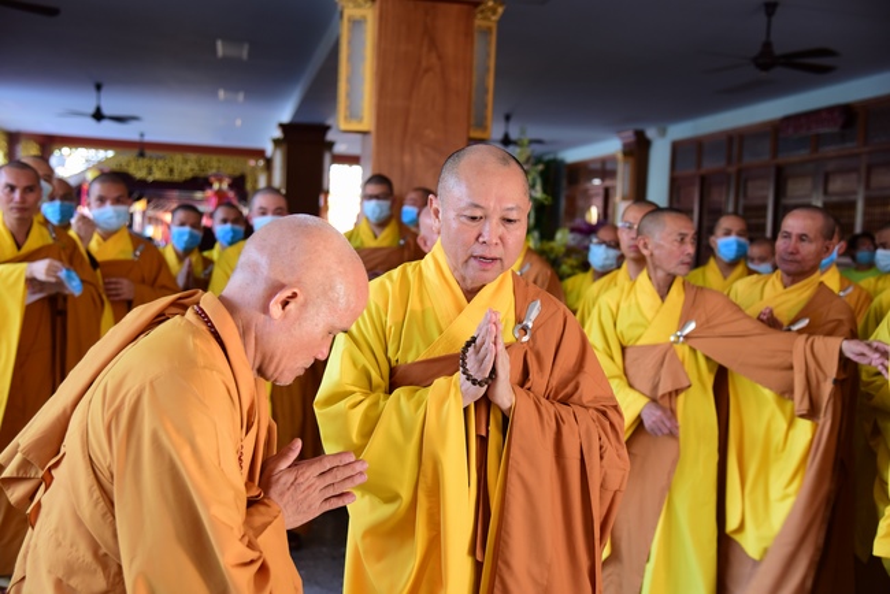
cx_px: 445
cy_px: 297
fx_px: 1138
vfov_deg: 29.3
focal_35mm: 46
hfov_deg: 42.7
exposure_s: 1/60
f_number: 4
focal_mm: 46
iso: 1000
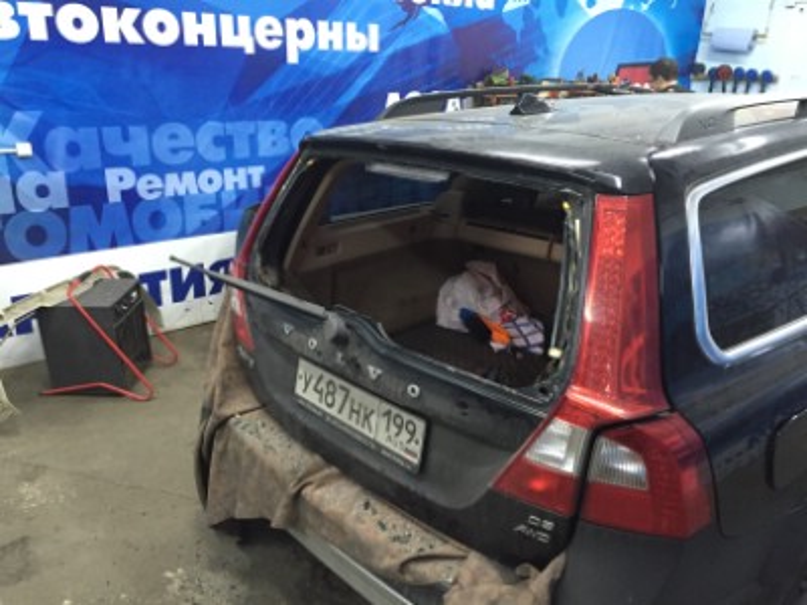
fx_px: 676
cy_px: 302
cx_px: 404
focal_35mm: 29
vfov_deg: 48.2
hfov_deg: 61.7
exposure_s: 1/20
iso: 250
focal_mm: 4.15
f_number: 2.2
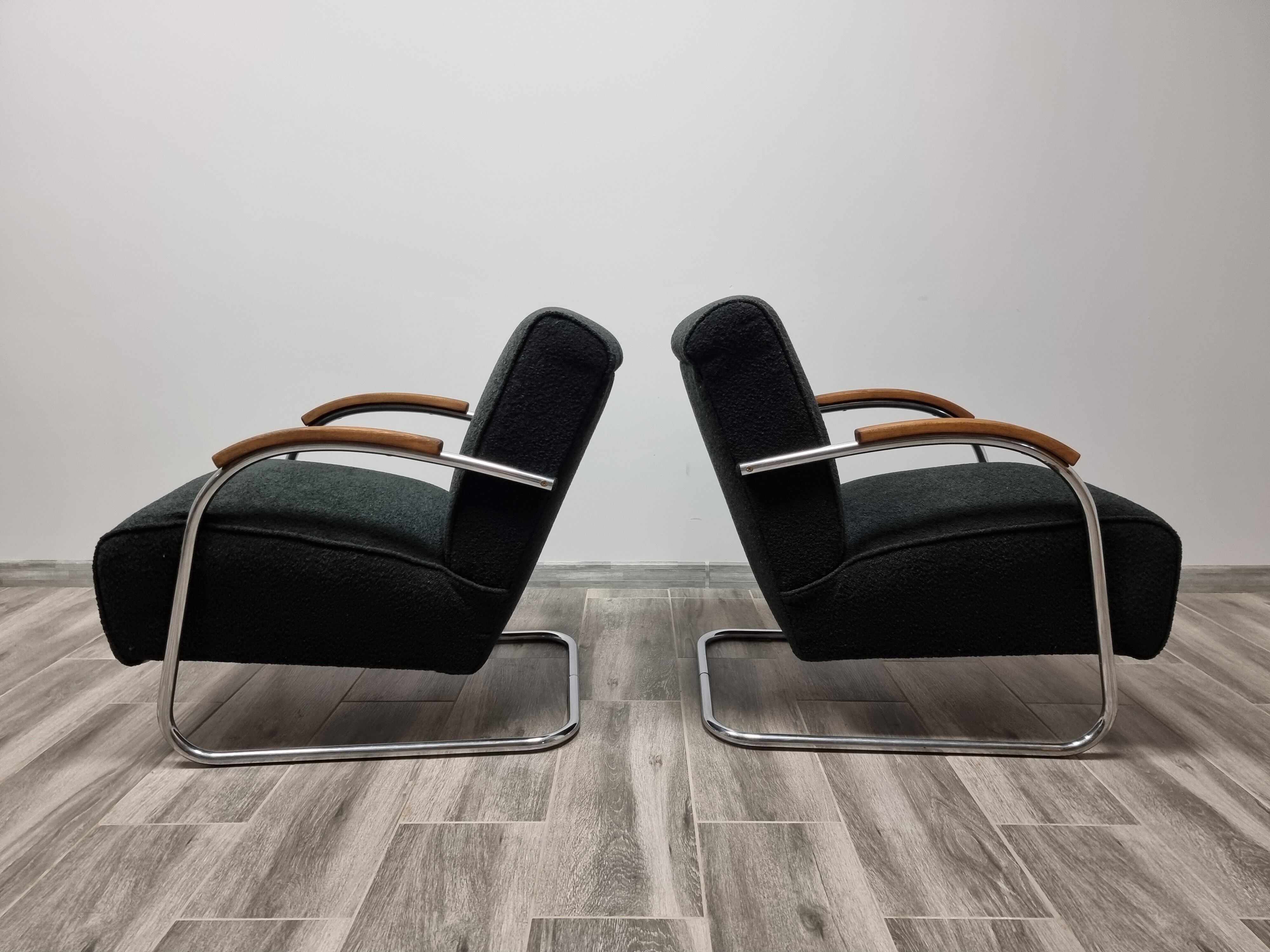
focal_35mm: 24
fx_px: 881
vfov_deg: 56.8
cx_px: 635
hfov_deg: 71.6
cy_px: 476
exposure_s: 1/50
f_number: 1.8
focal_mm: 6.7
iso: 200
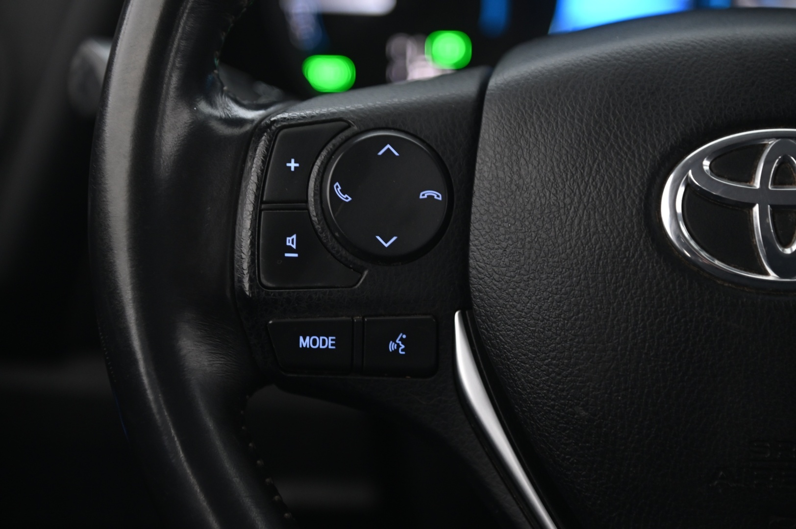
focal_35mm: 120
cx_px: 398
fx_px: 2651
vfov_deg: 11.4
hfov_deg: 17.1
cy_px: 264
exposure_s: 1/15
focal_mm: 120
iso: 2000
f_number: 4
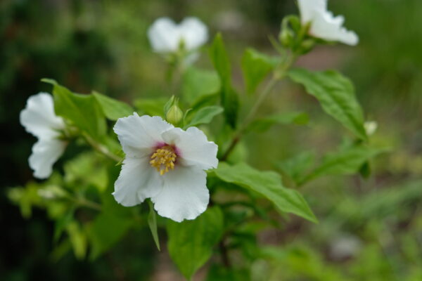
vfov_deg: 31.2
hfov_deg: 45.4
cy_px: 140
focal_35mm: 43
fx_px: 504
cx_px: 211
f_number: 3.2
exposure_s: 1/1400
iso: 200
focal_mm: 28.9
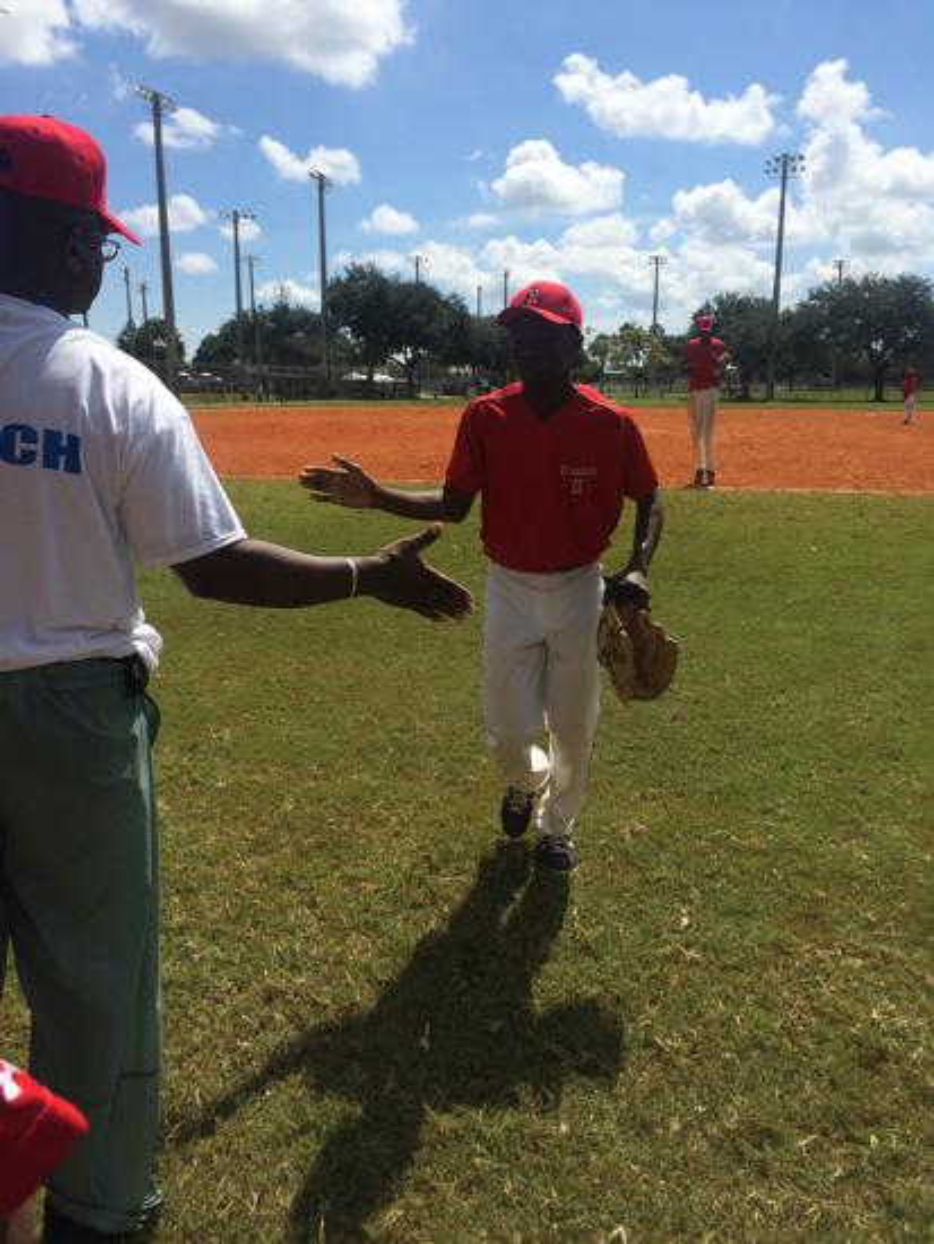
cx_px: 467
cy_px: 622
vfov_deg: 61.6
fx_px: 1042
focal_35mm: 29
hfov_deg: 48.3
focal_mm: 4.15
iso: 32
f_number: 2.2
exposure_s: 1/4115
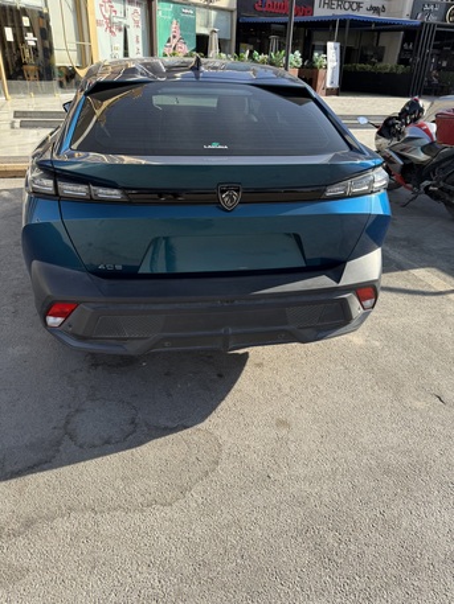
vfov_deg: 71.6
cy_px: 302
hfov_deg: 56.8
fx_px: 419
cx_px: 227
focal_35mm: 24
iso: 80
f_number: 1.78
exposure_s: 1/1812
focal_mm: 6.76
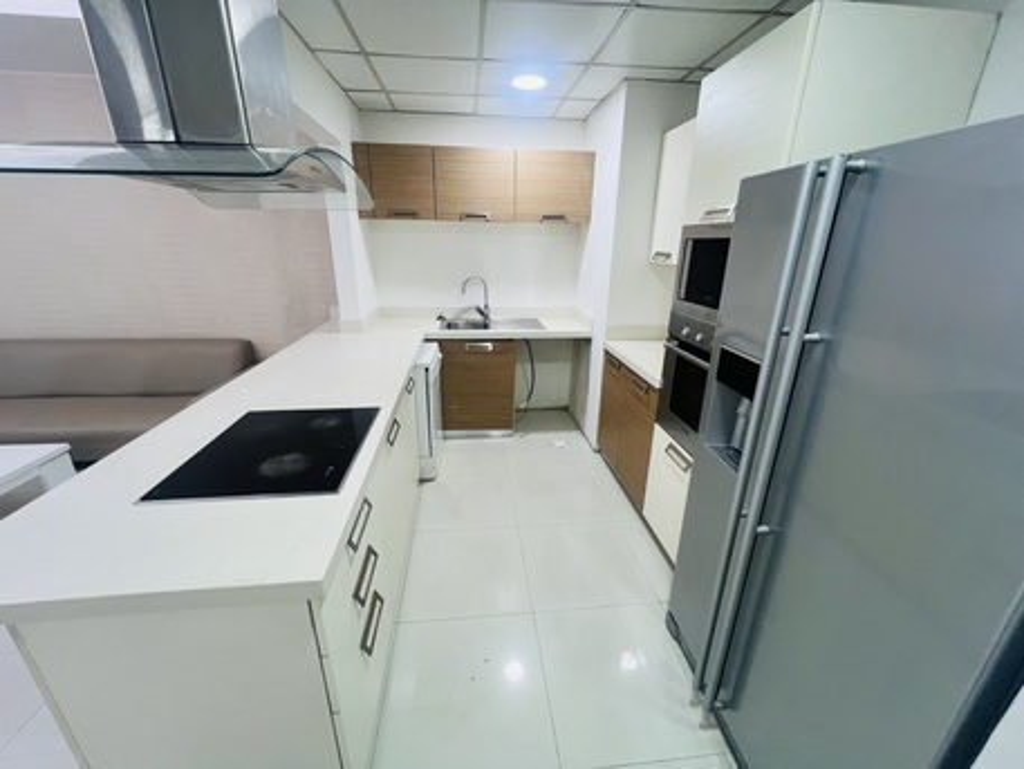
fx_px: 385
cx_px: 512
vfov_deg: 89.9
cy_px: 384
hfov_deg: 106.2
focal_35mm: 13
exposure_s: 1/50
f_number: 1.8
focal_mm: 1.57
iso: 160
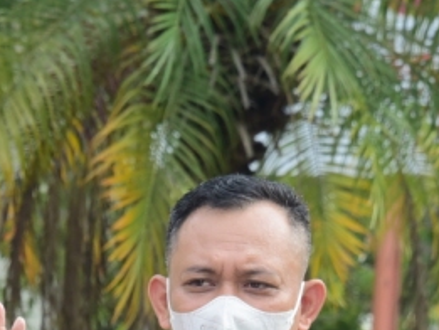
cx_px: -133
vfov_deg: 2.5
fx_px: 7651
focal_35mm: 603
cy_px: 520
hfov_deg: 3.3
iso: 800
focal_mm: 160
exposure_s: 1/200
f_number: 13
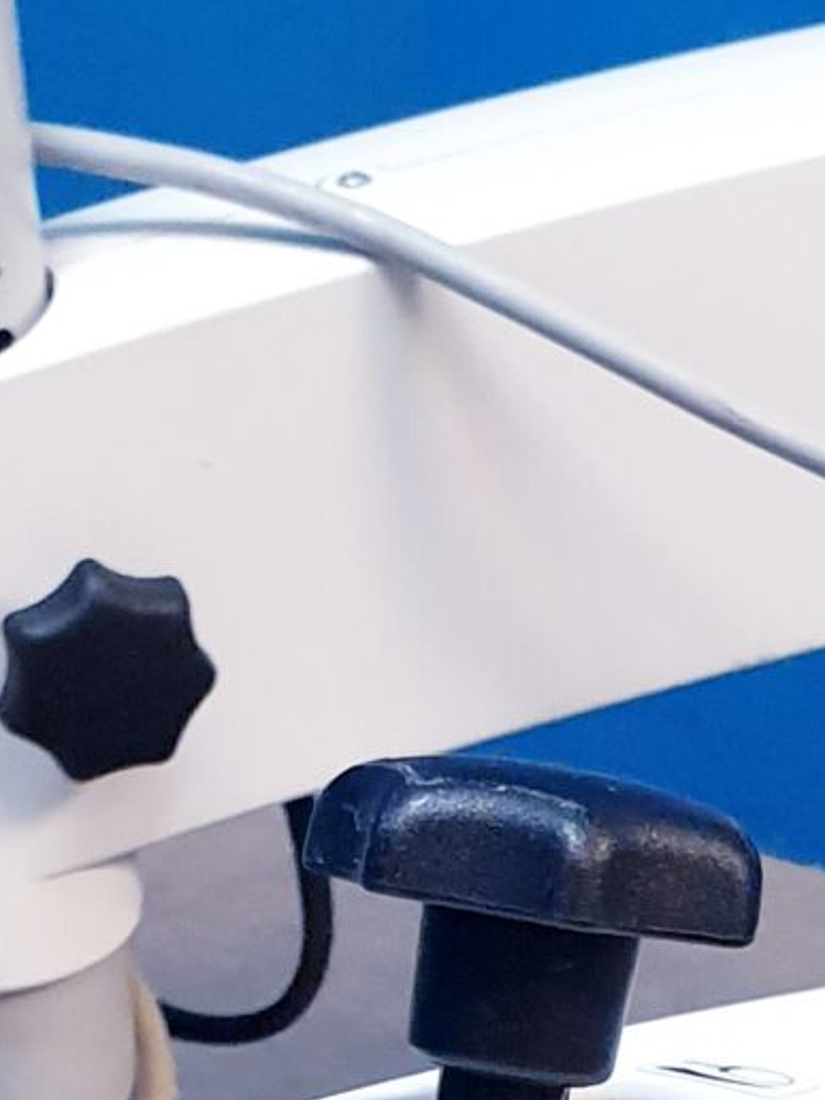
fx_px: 4099
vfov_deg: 14.7
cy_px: 1379
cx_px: 367
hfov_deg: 11.5
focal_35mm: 129
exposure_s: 1/50
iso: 400
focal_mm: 4.3
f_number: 2.4
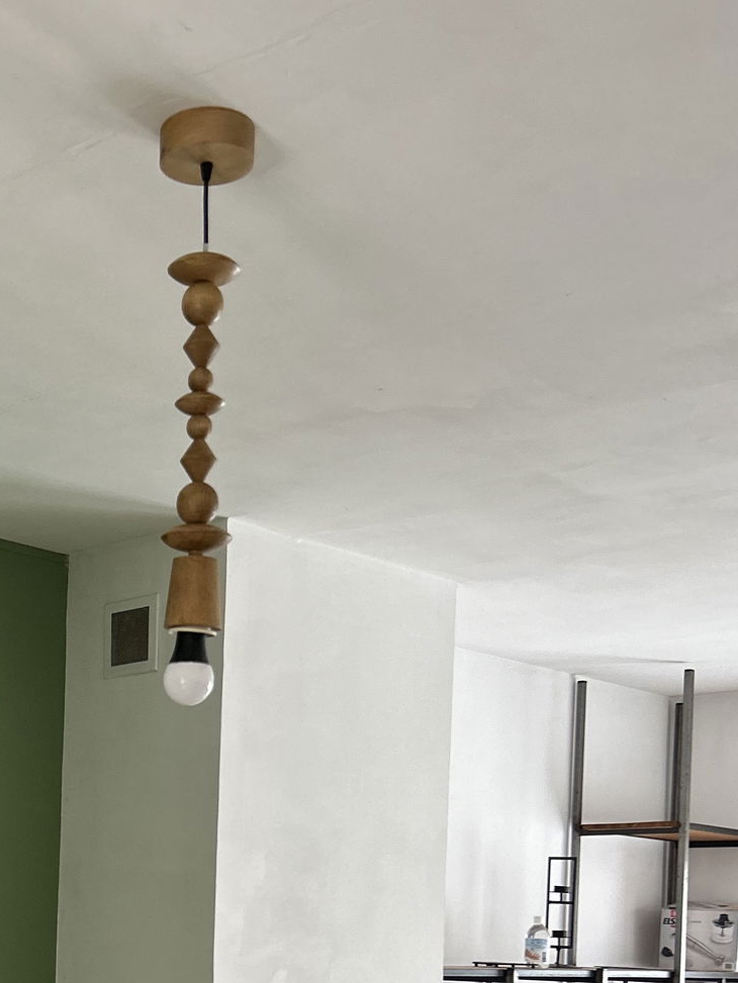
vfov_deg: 31.4
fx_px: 1620
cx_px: 59
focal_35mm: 57
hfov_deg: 24.8
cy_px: 965
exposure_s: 1/81
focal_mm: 5.7
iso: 125
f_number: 1.5
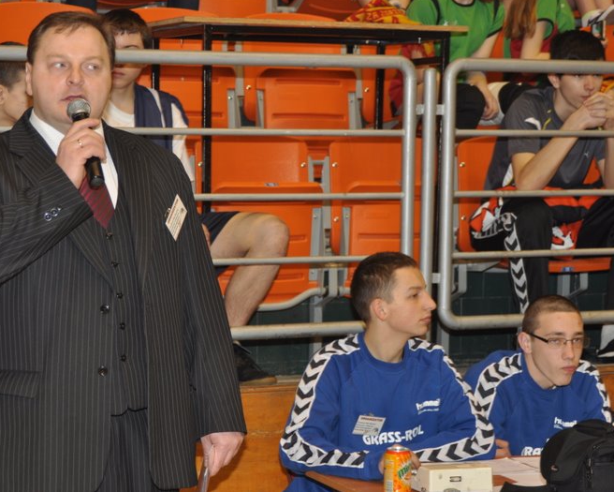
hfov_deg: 19.9
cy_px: 245
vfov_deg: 16.0
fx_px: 1745
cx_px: 264
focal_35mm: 96
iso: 400
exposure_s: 1/60
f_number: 5
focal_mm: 56
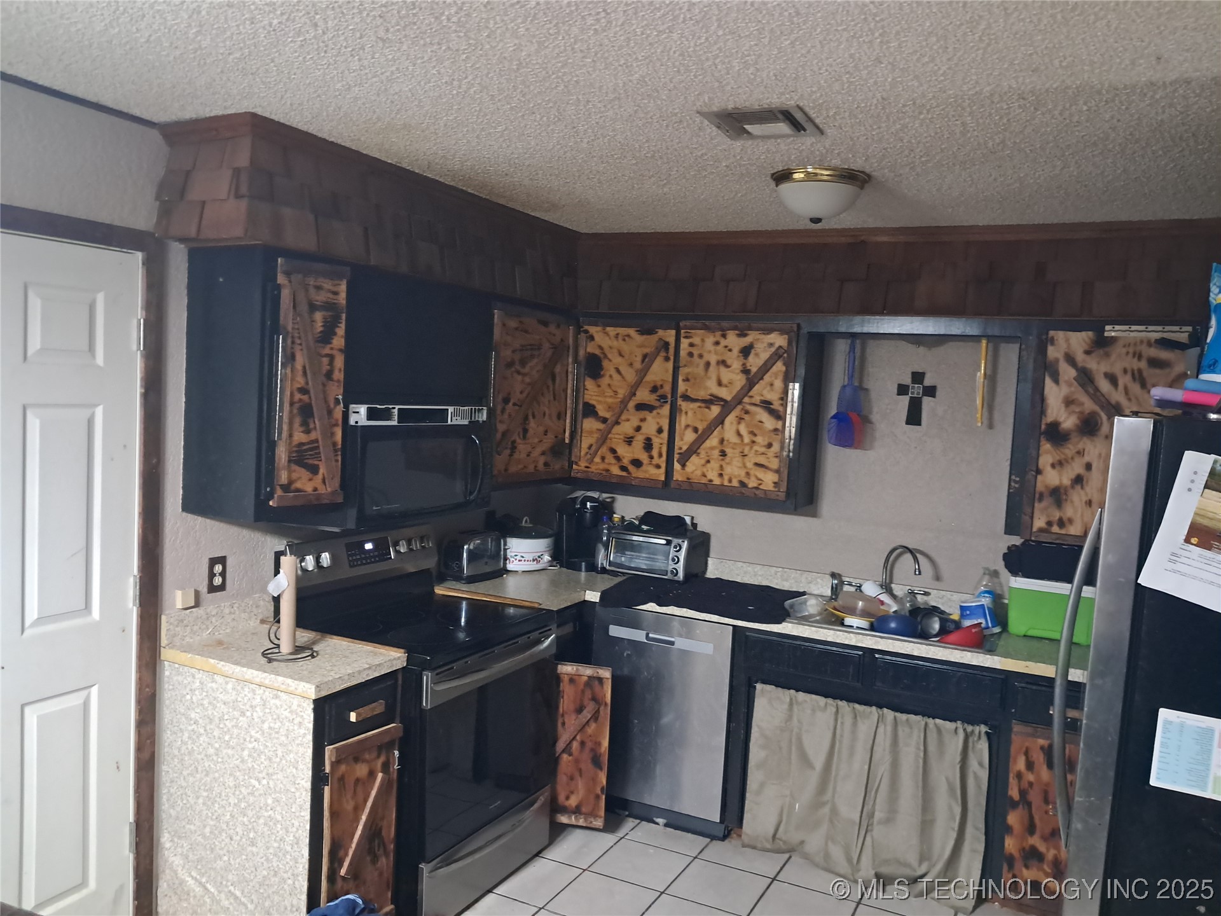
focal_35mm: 27
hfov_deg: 65.3
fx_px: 952
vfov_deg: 51.4
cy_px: 458
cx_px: 610
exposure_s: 1/20
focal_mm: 4
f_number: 1.8
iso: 1000
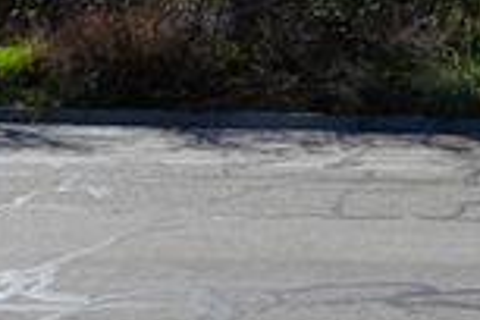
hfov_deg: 20.3
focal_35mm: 88
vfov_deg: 14.6
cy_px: -136
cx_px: 693
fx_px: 1173
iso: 100
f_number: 10
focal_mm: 18
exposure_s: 1/160
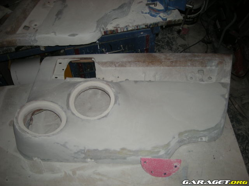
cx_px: 124
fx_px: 252
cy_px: 93
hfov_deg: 52.6
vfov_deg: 40.7
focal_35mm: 35
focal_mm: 5.7
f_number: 2.8
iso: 50
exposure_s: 1/60
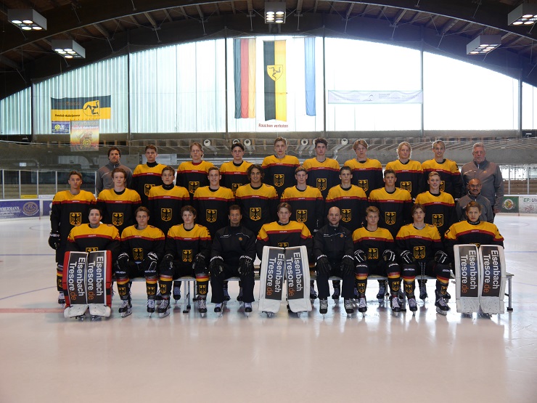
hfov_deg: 46.8
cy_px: 202
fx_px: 621
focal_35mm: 40
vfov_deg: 36.0
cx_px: 268
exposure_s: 1/60
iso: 400
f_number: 4.2
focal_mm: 20
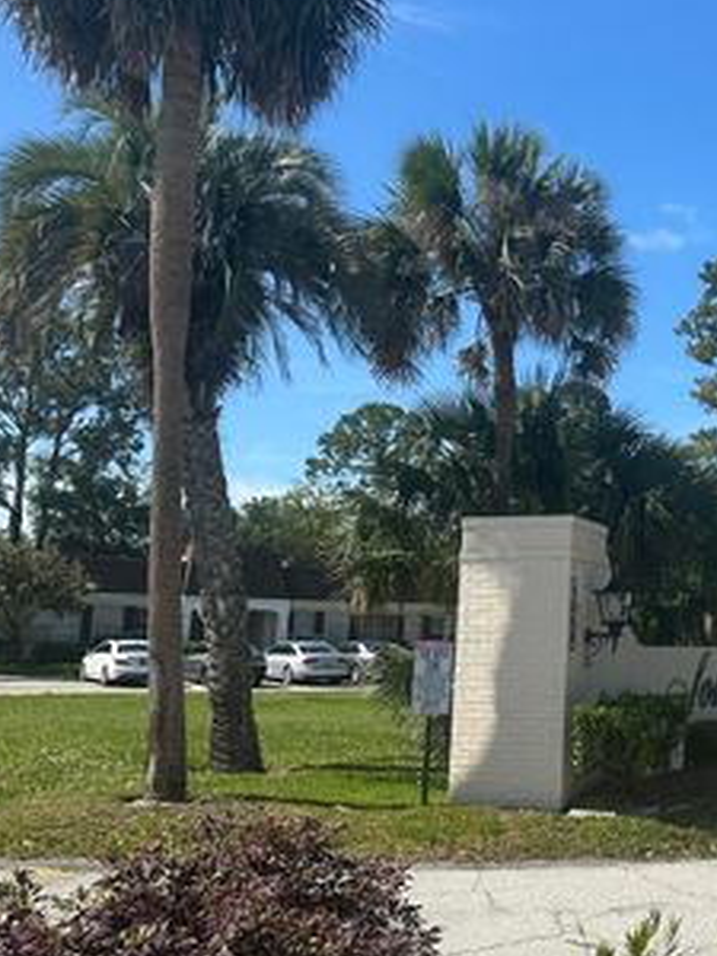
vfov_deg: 46.8
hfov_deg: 33.2
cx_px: 704
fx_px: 1105
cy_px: 445
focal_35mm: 40
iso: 80
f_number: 1.78
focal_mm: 6.86
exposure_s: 1/3861
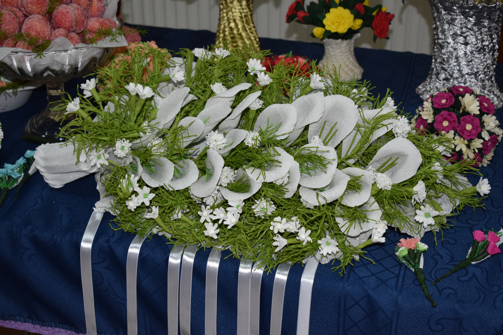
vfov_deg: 22.6
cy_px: 168
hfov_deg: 33.4
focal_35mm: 60
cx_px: 252
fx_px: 838
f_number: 5
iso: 800
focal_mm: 40
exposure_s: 1/125
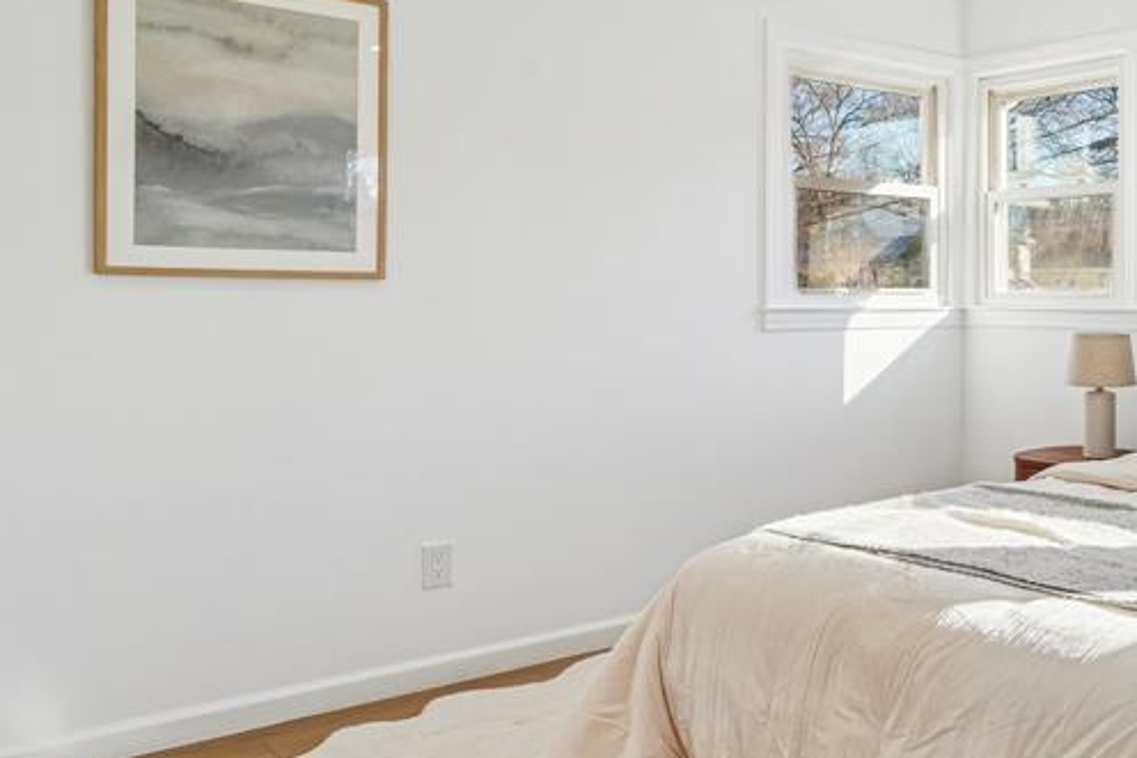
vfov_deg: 39.9
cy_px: 419
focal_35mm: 33
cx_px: 1082
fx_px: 1042
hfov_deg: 49.1
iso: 500
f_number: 8
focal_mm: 16
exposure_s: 1/320
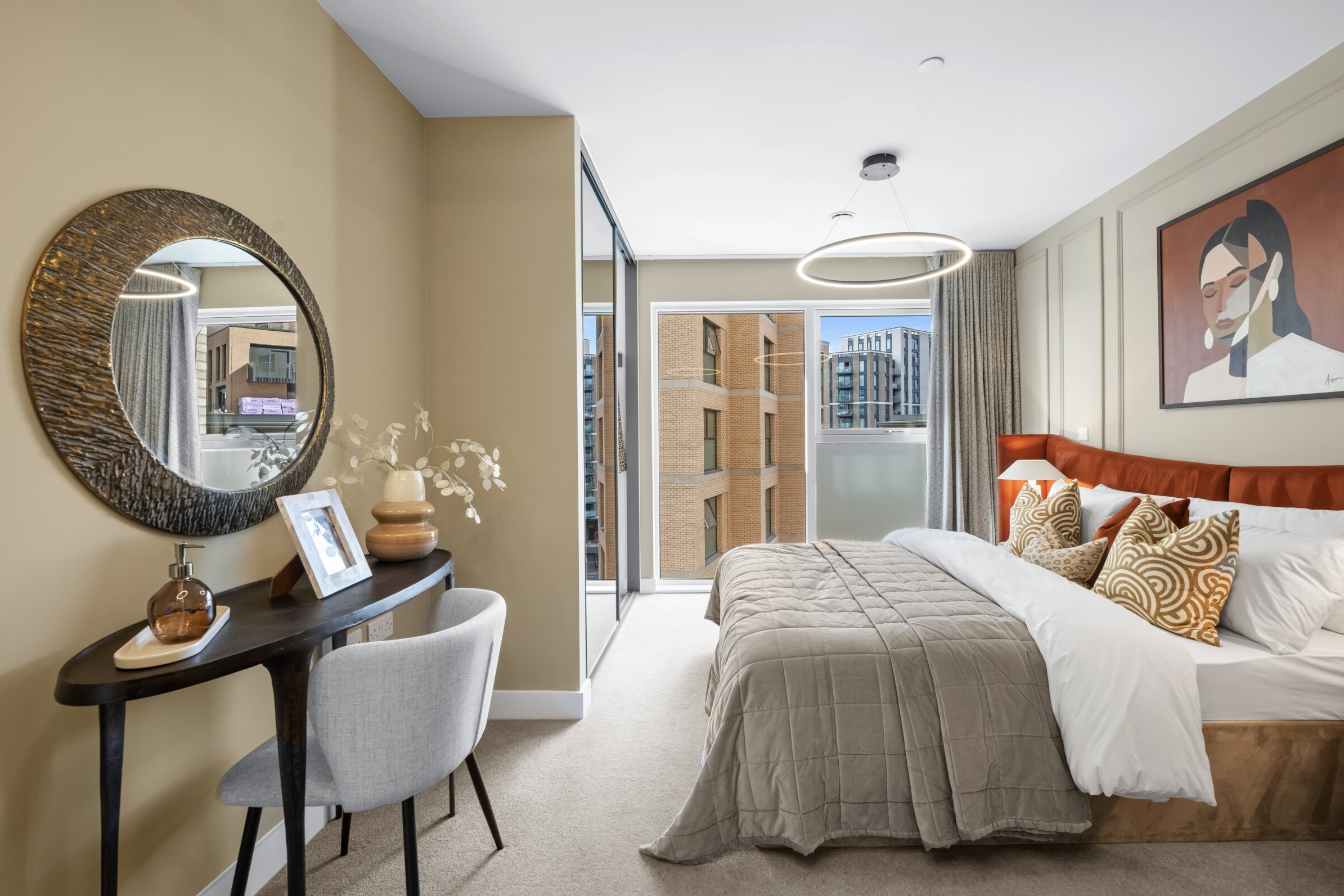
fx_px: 560
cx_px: 714
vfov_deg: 77.3
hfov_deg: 100.3
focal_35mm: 15
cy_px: 439
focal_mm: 14
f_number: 8
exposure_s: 1/10
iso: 100
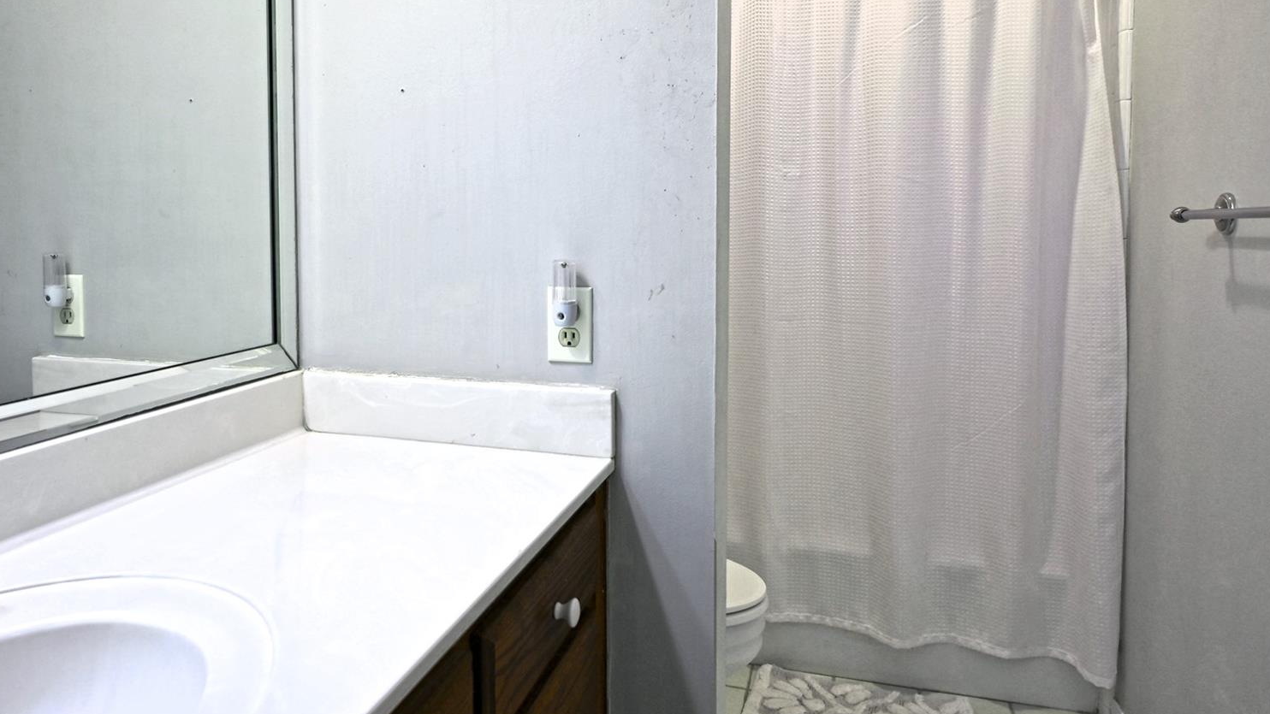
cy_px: 249
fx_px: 876
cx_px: 582
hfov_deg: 71.8
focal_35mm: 26
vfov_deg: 43.9
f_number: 3.5
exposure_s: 1/20
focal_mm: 12
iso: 72
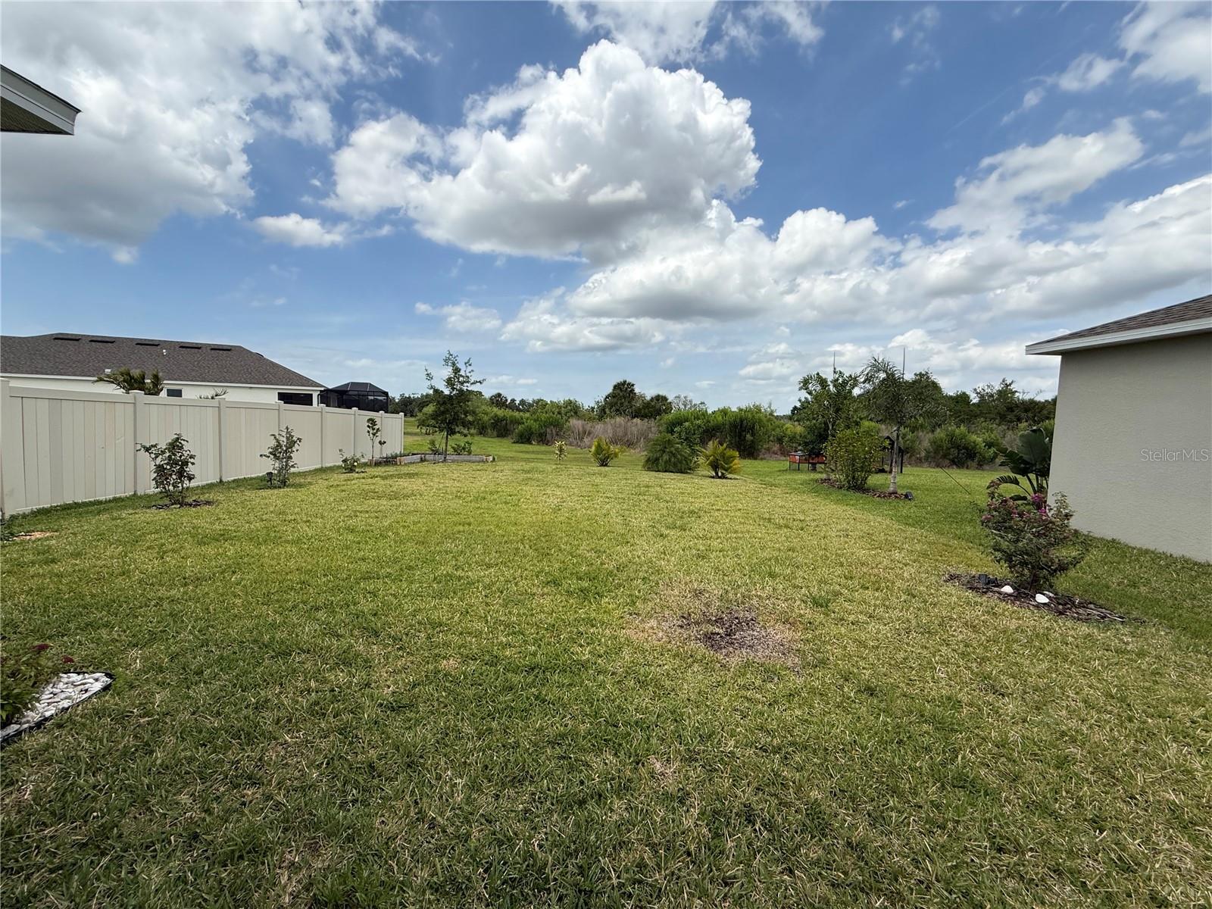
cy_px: 454
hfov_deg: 102.1
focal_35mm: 14
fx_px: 490
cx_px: 606
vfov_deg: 85.7
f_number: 2.2
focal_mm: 2.22
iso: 50
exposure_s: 1/2410
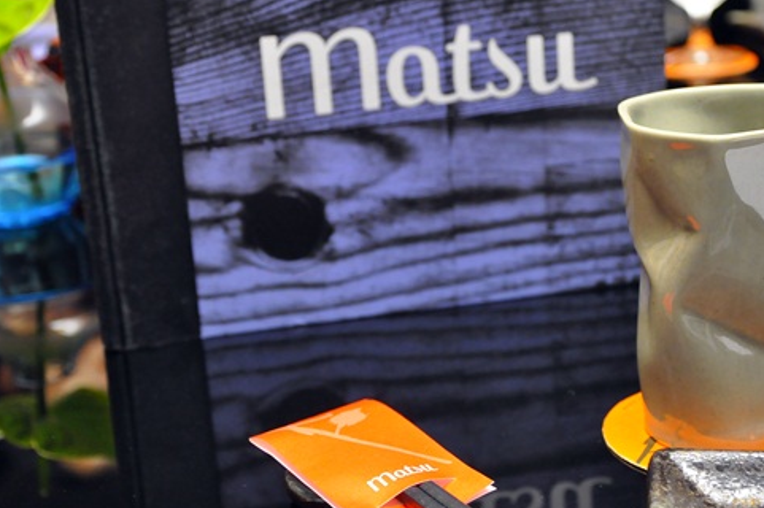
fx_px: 1633
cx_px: 432
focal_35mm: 77
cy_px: 225
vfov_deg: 17.7
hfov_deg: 26.3
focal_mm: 38
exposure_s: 1/80
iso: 1600
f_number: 5.6
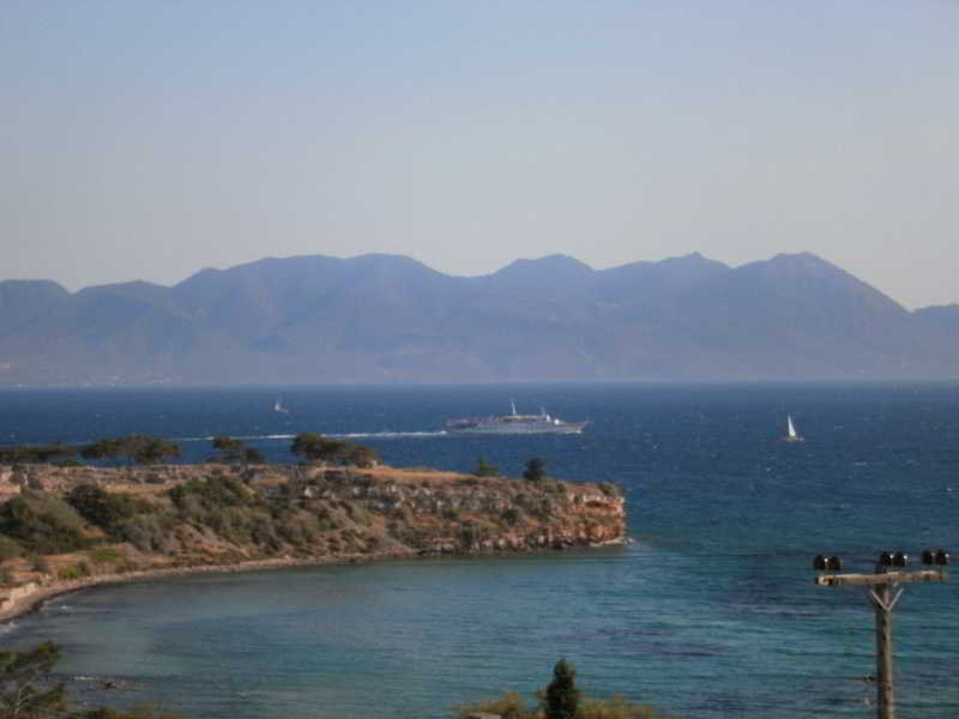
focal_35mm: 105
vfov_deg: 14.1
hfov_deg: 18.7
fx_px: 2909
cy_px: 360
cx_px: 480
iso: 100
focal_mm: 18.6
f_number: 5.9
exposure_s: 1/640
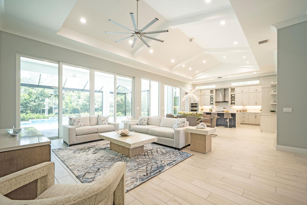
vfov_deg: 77.3
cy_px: 108
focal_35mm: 15
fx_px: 128
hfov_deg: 100.4
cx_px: 154
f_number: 9
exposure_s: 1/3
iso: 100
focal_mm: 14
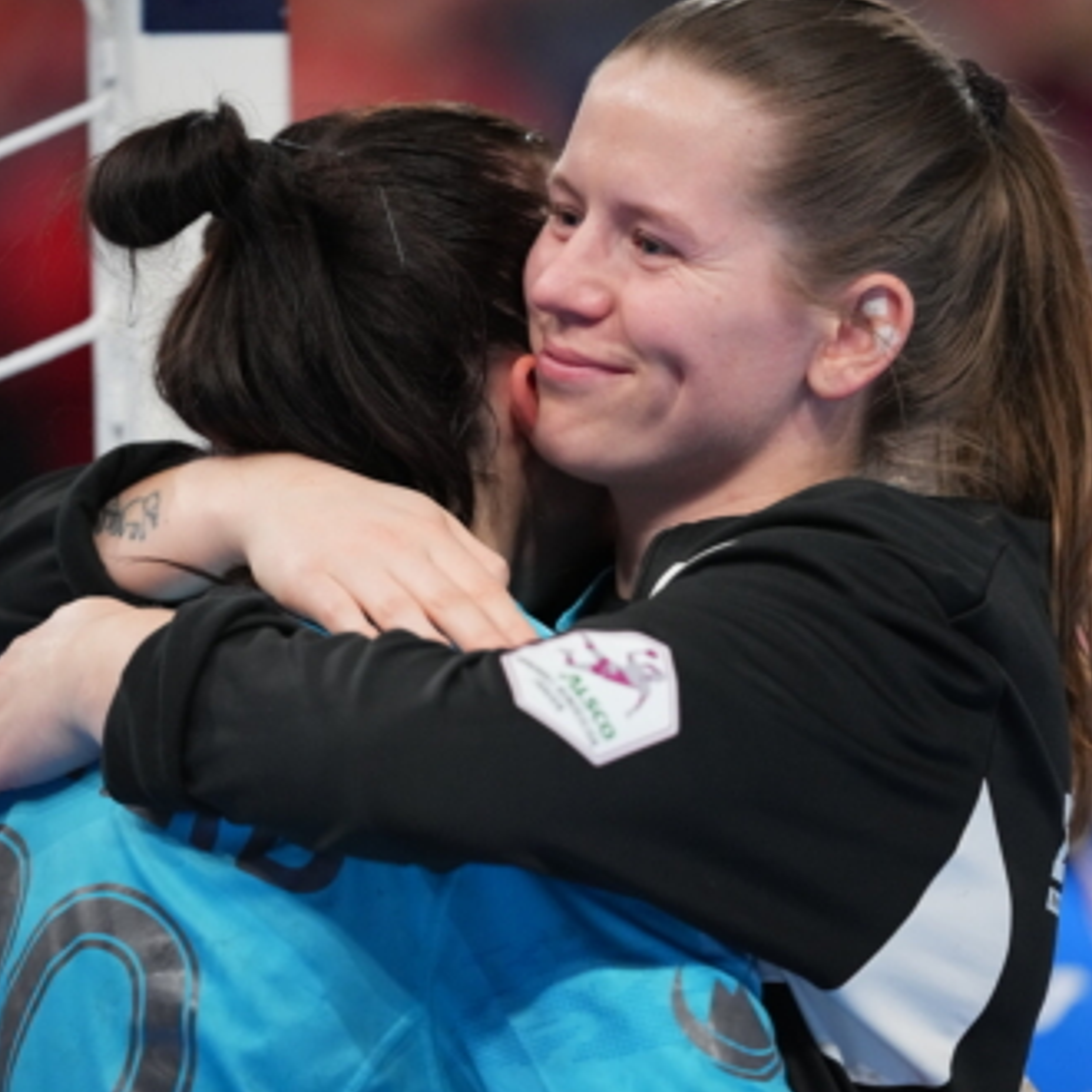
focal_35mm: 386
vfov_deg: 4.5
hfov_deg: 4.5
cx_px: 544
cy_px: 642
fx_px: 13776
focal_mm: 300
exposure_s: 1/800
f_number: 2.8
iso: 4000
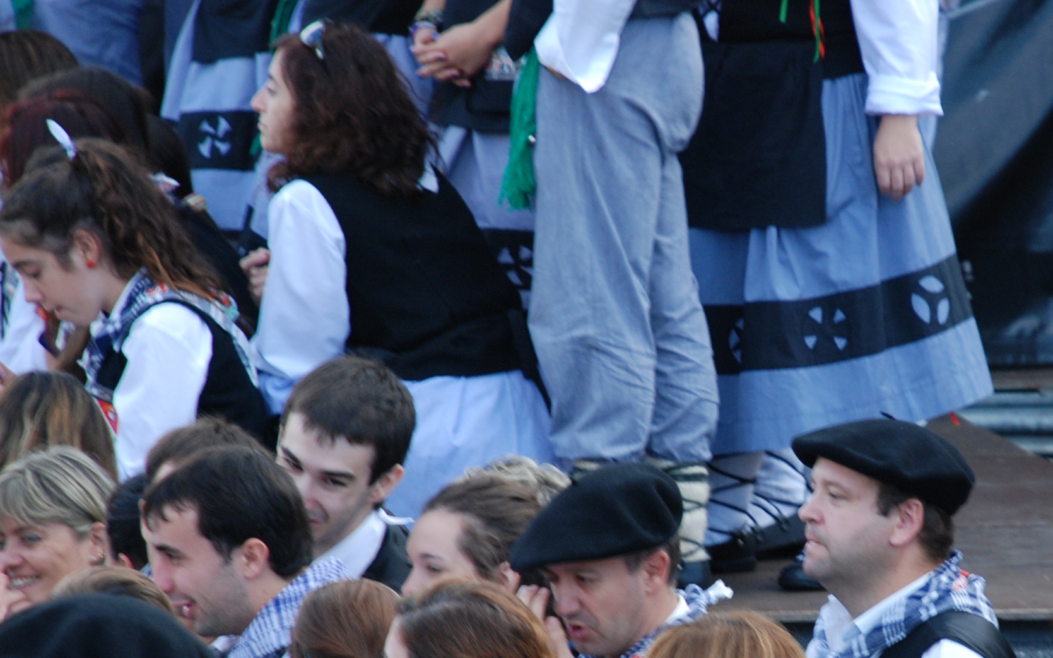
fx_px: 10299
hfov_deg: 5.8
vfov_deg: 3.7
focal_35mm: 359
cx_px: 837
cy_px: 526
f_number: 5.6
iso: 400
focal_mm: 135
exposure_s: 1/100
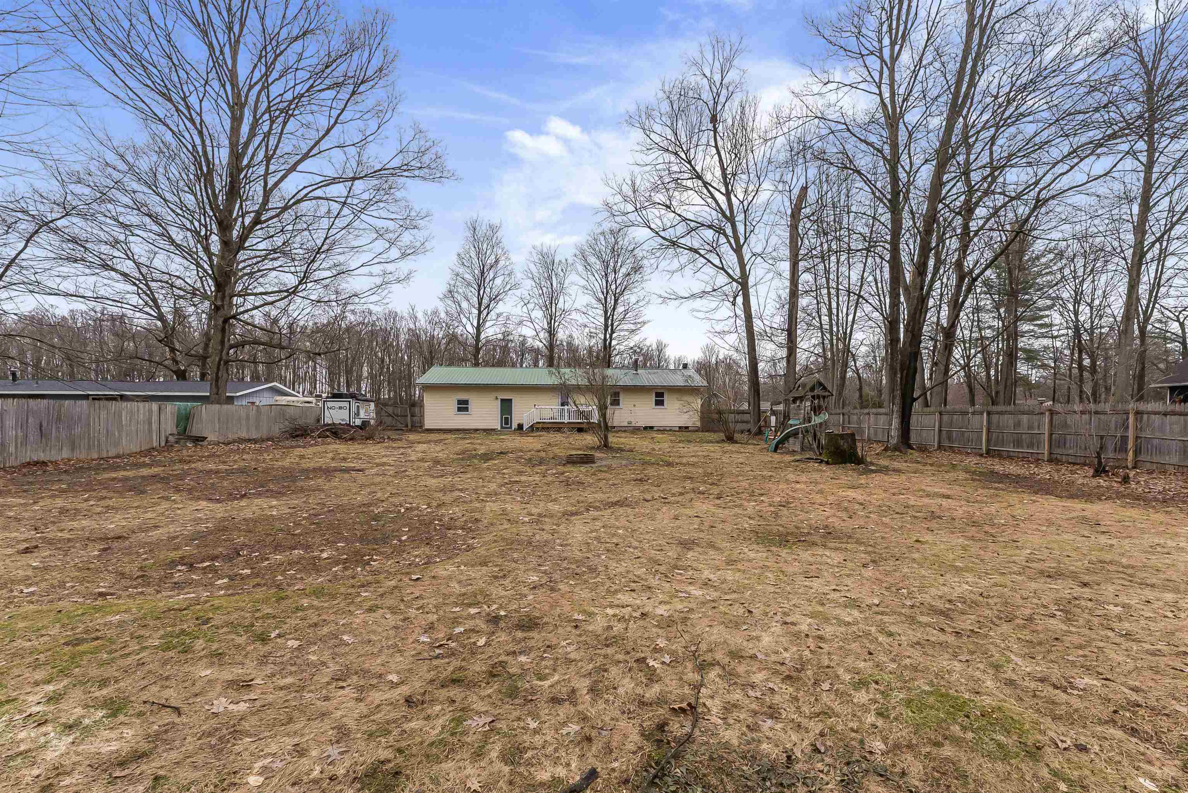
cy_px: 396
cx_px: 594
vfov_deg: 77.0
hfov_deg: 100.0
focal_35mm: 15
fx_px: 498
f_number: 18
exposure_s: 1/125
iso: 800
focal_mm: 15.1
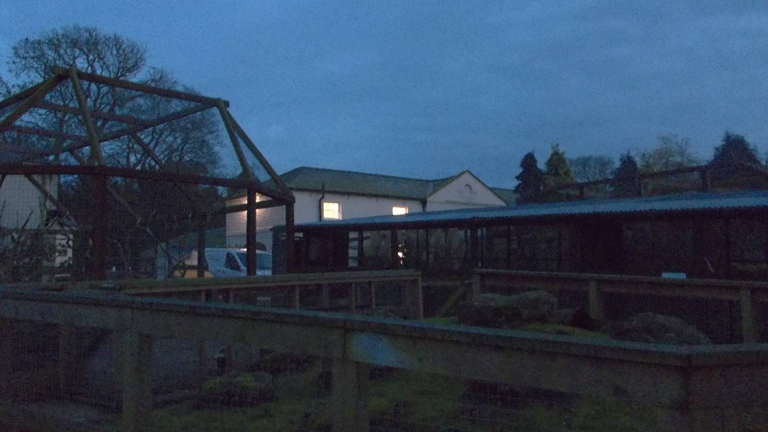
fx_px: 733
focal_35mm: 36
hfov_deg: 55.3
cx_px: 384
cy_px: 214
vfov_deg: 32.8
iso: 400
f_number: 3.3
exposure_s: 1/8
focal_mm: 5.9
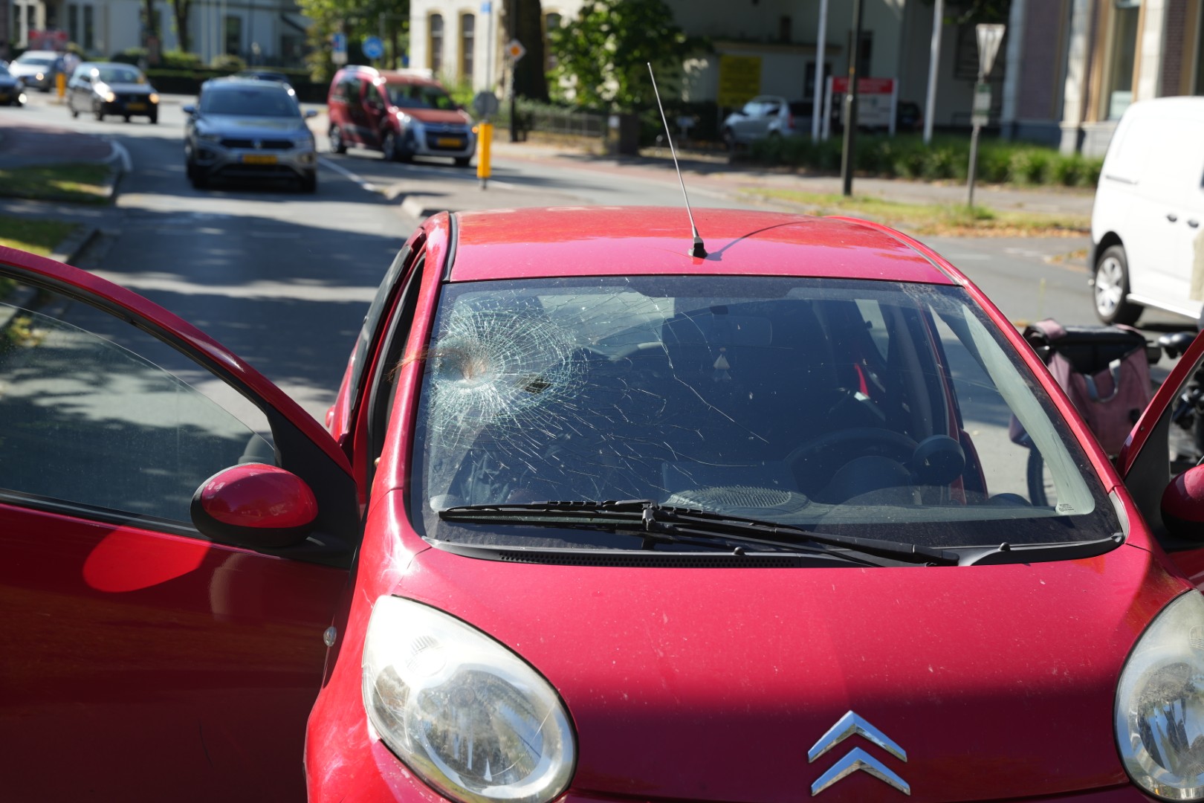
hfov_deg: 28.8
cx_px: 602
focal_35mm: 70
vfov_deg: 19.5
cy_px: 402
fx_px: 2341
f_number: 5.6
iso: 100
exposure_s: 1/320
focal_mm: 70
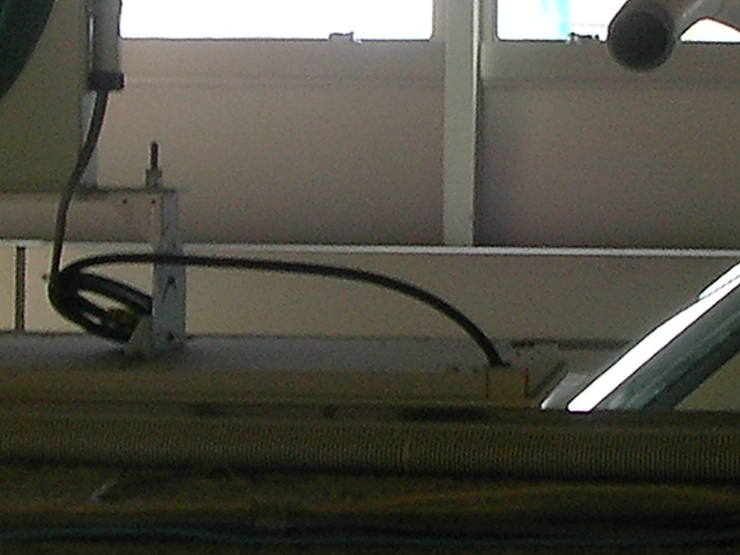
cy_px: 31
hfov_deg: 12.0
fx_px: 3527
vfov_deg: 9.0
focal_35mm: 165
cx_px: 415
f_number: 3.5
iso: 54
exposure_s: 1/50
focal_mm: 6.3
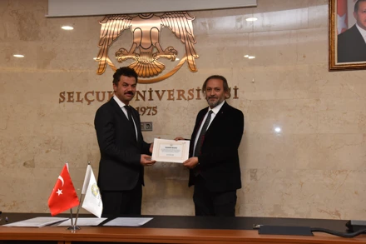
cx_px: 183
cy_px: 122
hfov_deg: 41.1
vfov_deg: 28.1
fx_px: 488
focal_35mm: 48
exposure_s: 1/60
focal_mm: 48
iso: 1600
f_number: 8
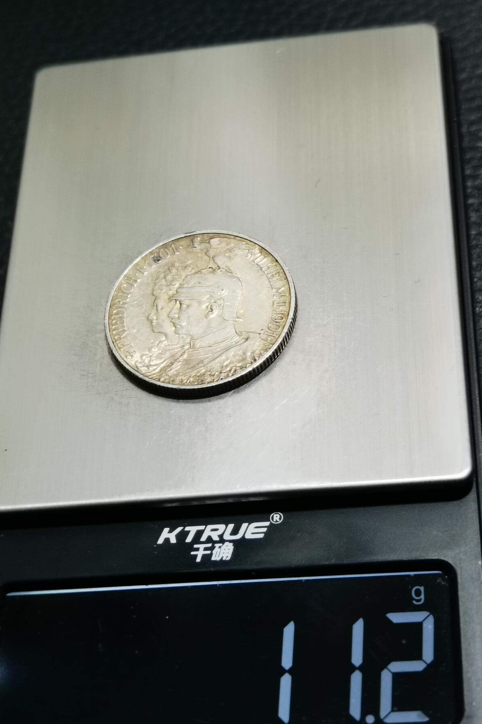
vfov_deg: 33.4
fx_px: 1205
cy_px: 365
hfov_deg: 22.6
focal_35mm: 60
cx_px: 263
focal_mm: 6.67
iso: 125
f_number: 1.9
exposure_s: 1/100
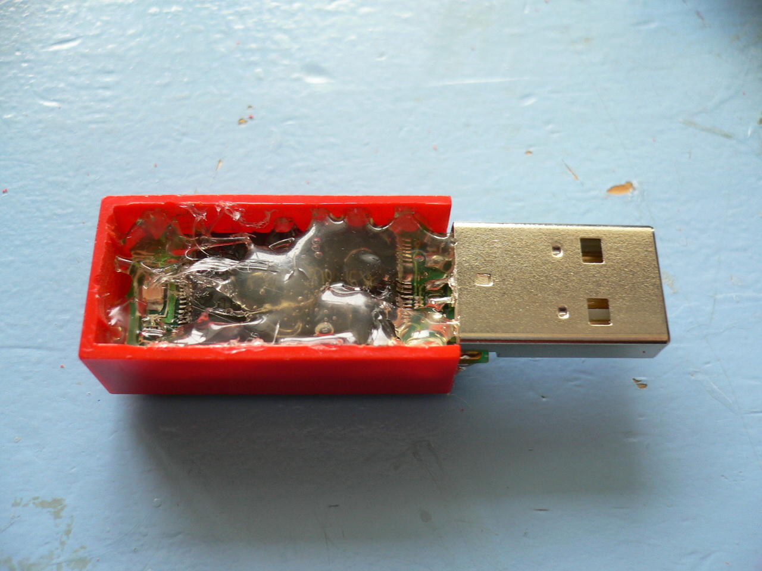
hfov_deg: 52.6
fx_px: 770
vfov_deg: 40.7
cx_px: 381
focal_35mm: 35
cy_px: 286
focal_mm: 5.8
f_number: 2.8
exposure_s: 1/60
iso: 100
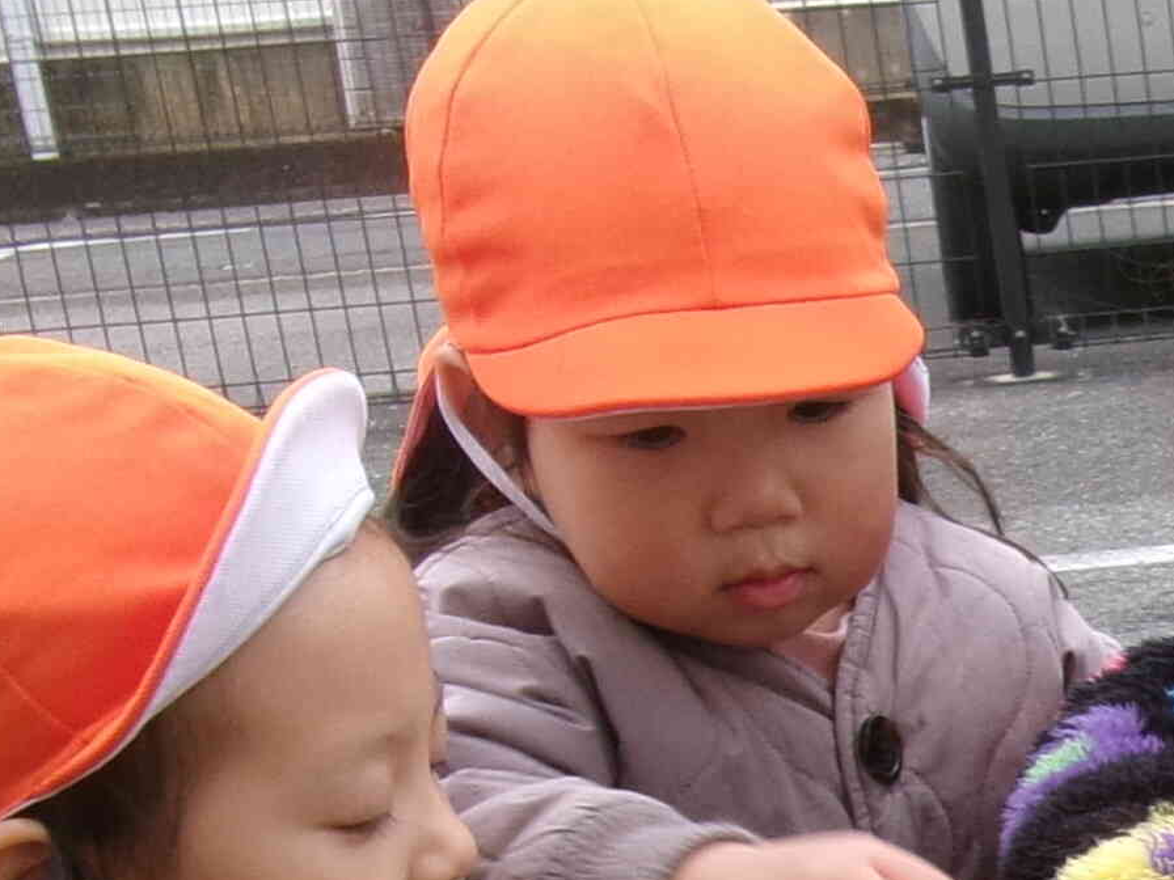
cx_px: 1917
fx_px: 3866
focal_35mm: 114
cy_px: 1370
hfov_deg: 15.5
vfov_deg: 12.3
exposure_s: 1/125
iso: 100
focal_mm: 5.1
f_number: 3.9
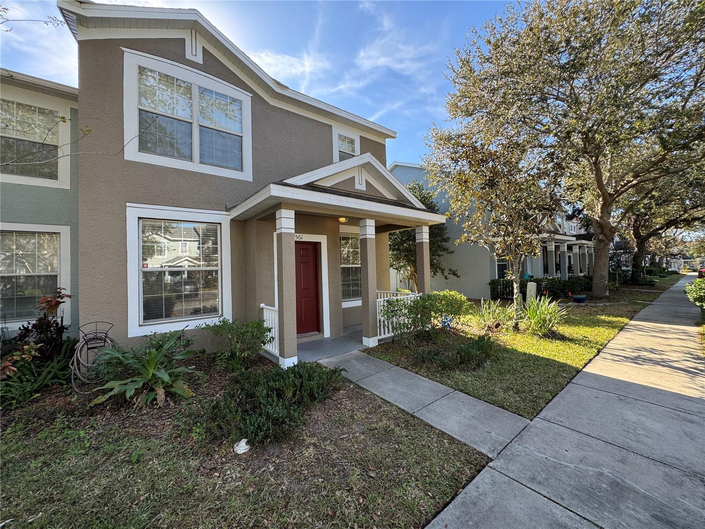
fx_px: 285
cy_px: 264
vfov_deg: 85.7
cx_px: 352
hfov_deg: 102.1
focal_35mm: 14
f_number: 2.2
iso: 40
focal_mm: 2.22
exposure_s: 1/238
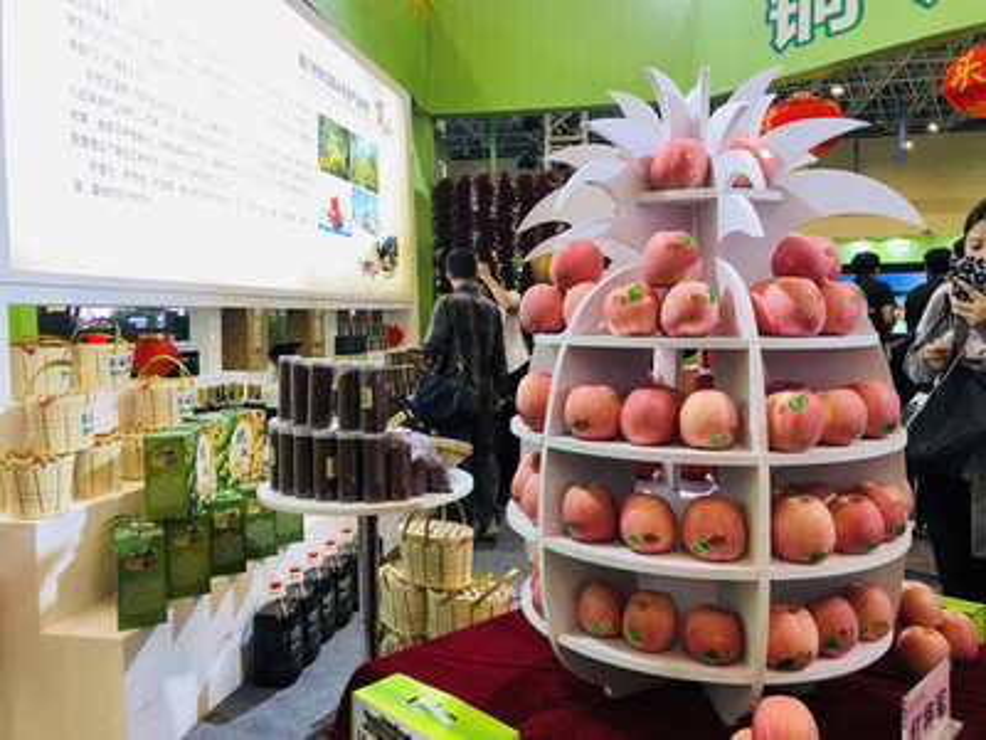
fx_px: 798
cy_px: 370
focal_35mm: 28
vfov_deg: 49.7
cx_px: 493
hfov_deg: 63.4
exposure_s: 1/33
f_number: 1.8
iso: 20
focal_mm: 3.99
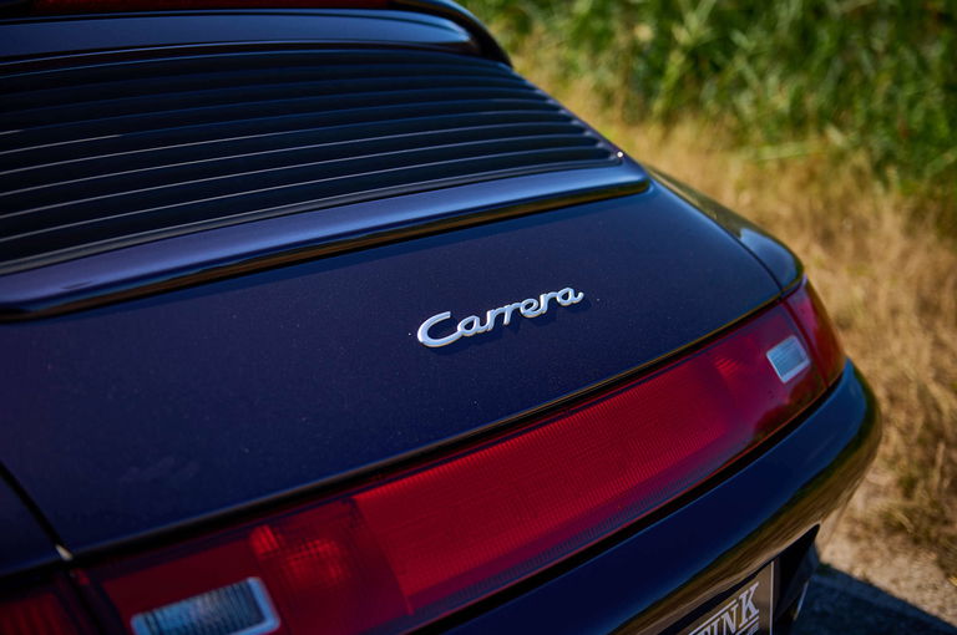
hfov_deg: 44.5
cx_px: 478
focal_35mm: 44
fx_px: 1168
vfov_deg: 30.4
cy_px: 318
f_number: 2.8
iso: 100
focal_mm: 44
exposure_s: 1/2000
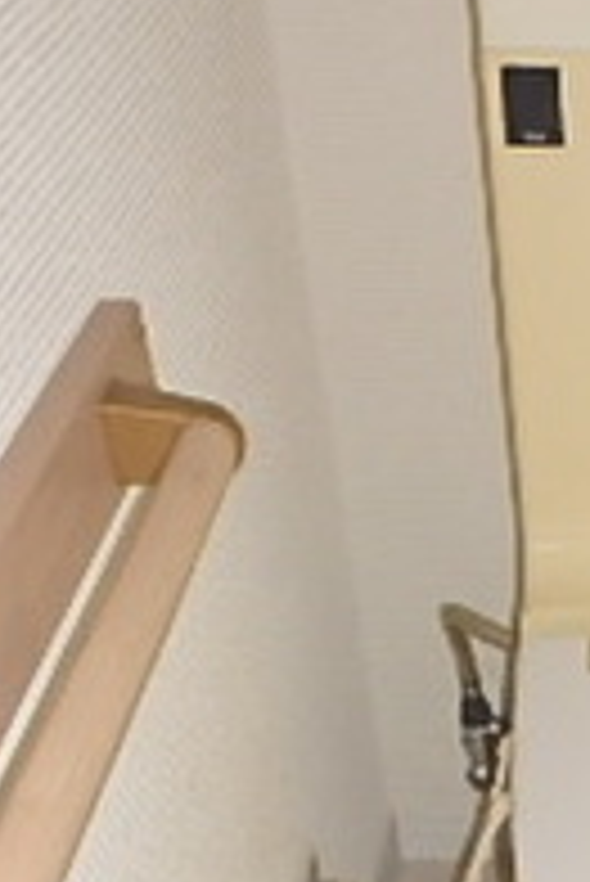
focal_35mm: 78
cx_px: 703
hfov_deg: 16.8
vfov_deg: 23.1
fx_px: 1914
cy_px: 1145
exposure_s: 1/30
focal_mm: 3.7
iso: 400
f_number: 3.5
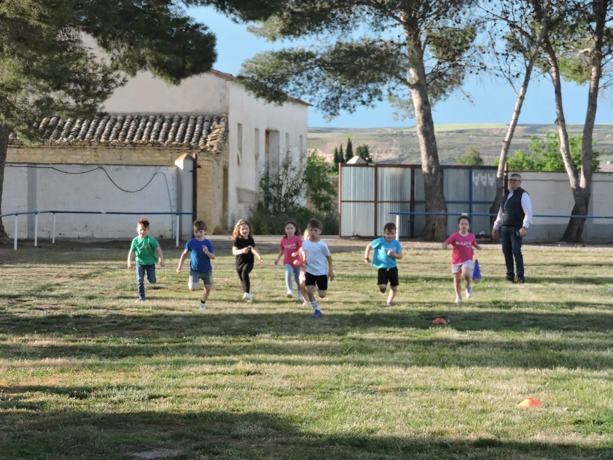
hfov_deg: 14.6
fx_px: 2391
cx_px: 306
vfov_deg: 11.0
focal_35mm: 135
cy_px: 230
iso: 360
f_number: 4.3
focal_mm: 24.1
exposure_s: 1/500
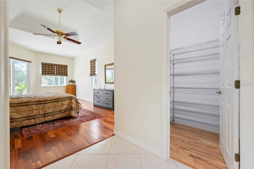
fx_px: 109
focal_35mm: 16
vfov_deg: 75.5
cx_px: 127
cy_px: 84
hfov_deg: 98.6
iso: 320
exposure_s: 1/4
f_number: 8
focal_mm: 15.5
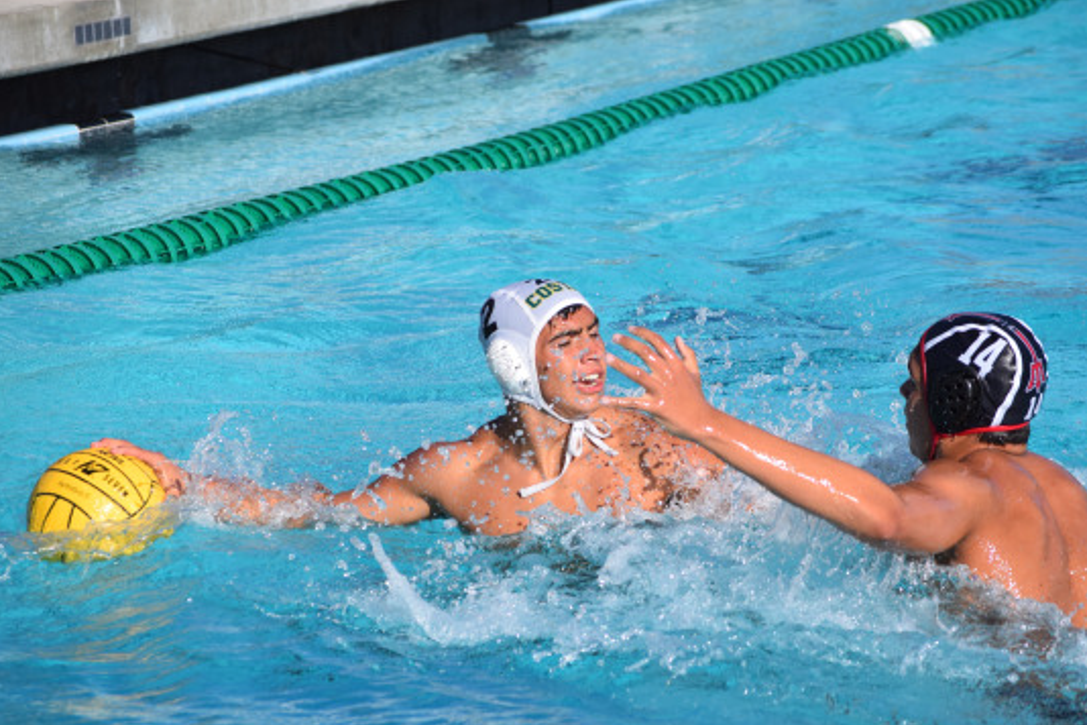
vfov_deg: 7.4
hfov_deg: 11.1
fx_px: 5586
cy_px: 365
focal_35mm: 185
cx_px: 544
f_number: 7.1
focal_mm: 122
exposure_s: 1/2000
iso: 400
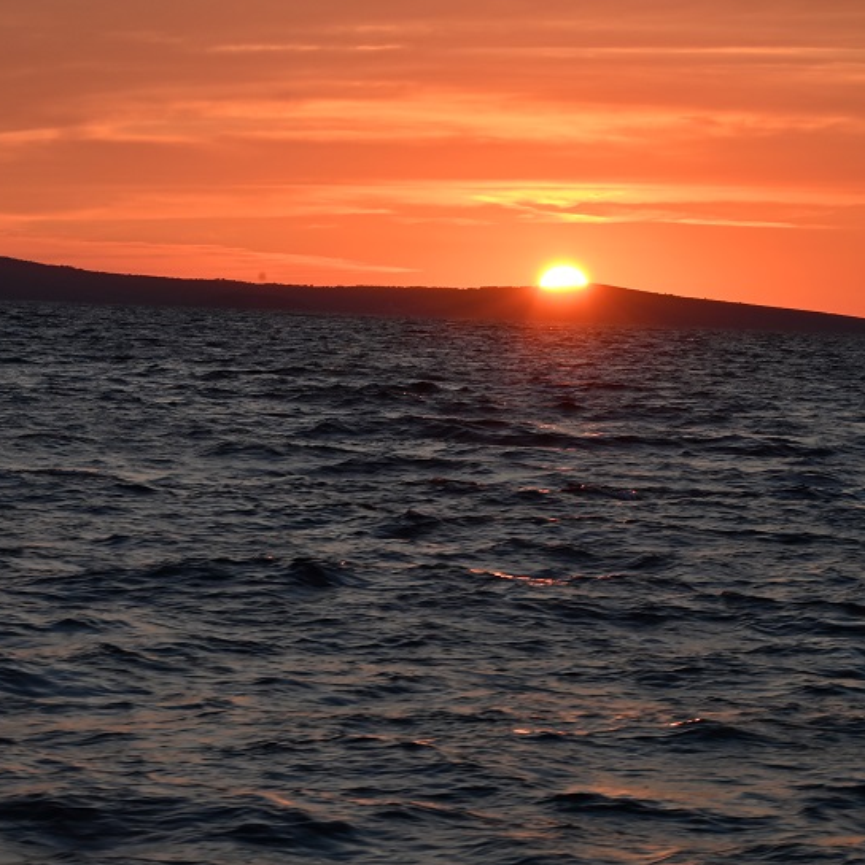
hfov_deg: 10.1
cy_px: 454
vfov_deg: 10.2
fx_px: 4863
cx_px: 111
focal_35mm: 172
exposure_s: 1/125
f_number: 16
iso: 360
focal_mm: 110
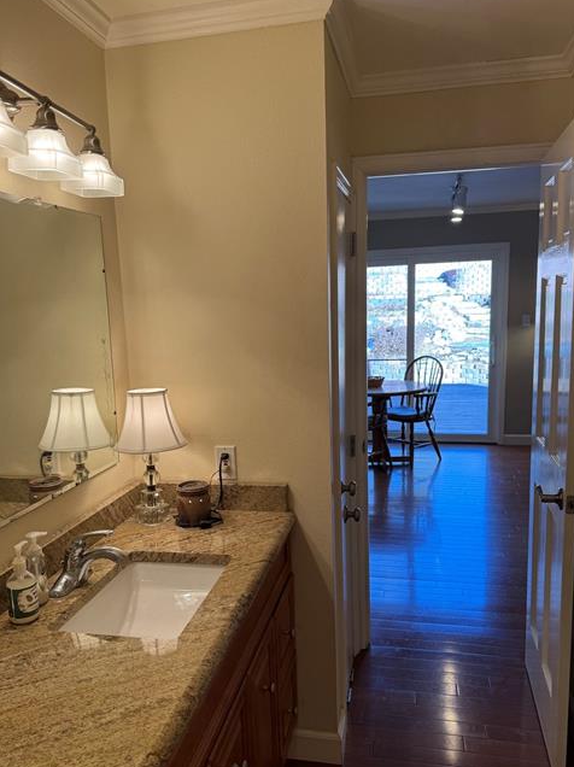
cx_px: 268
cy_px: 408
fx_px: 642
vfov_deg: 61.6
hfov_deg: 48.1
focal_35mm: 29
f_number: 1.78
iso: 80
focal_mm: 6.76
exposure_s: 1/120
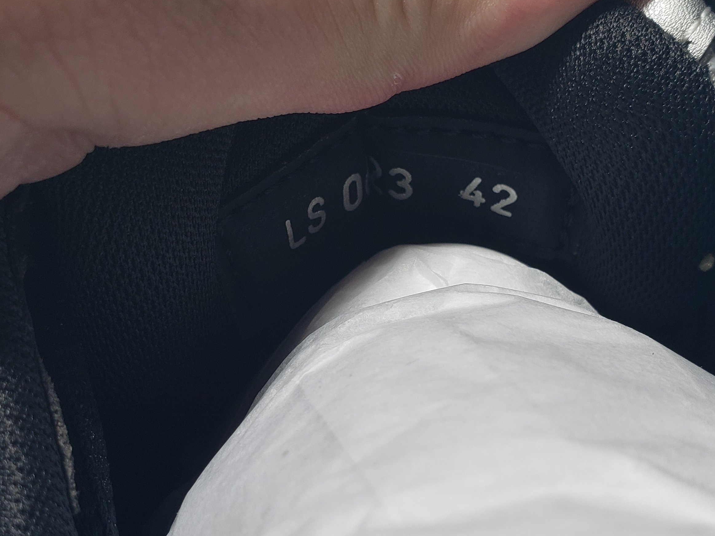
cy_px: 333
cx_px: 373
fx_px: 929
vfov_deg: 32.0
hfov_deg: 42.1
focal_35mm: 45
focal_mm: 4.3
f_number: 2.4
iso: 50
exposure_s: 1/154
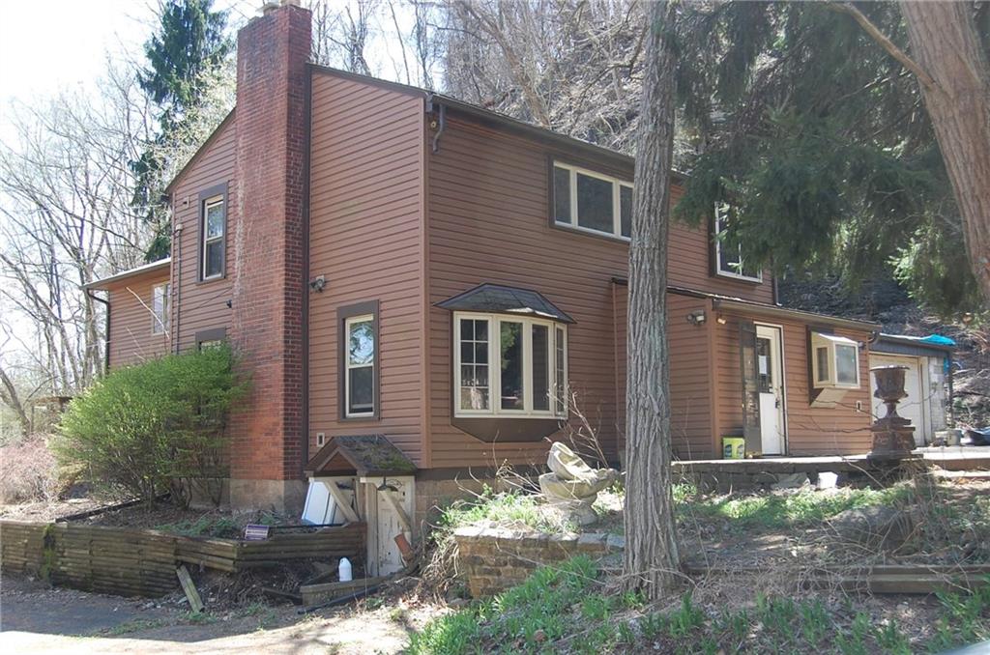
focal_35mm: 39
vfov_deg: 34.1
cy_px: 328
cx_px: 495
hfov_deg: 49.6
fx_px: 1070
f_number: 5.6
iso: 250
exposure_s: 1/125
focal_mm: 26
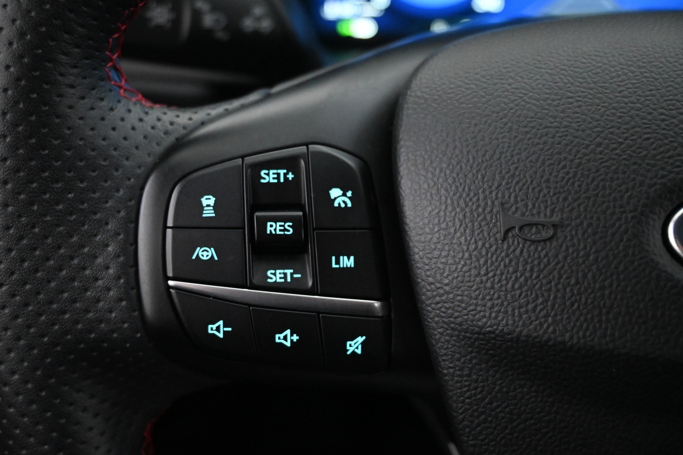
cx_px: 342
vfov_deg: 35.5
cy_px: 228
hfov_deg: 51.3
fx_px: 711
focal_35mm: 38
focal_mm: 25
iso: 7200
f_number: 4.2
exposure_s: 1/40
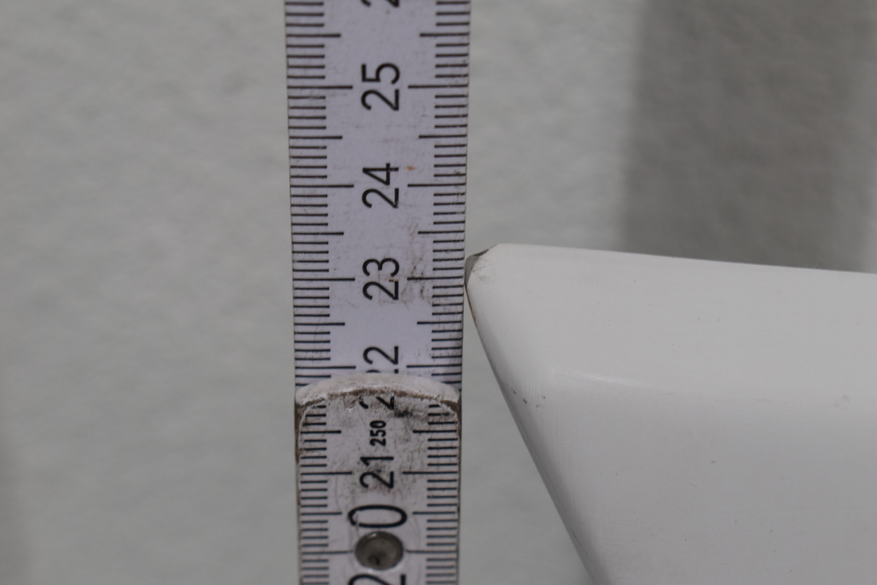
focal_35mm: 82
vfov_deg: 16.6
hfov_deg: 24.6
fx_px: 2010
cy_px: 292
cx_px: 438
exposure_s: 1/60
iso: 360
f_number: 8
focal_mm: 55
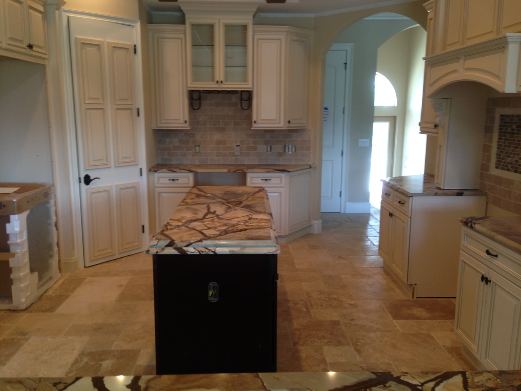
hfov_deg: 55.3
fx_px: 497
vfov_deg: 43.0
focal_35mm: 33
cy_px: 196
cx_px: 260
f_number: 2.4
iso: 50
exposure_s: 1/20
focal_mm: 4.12
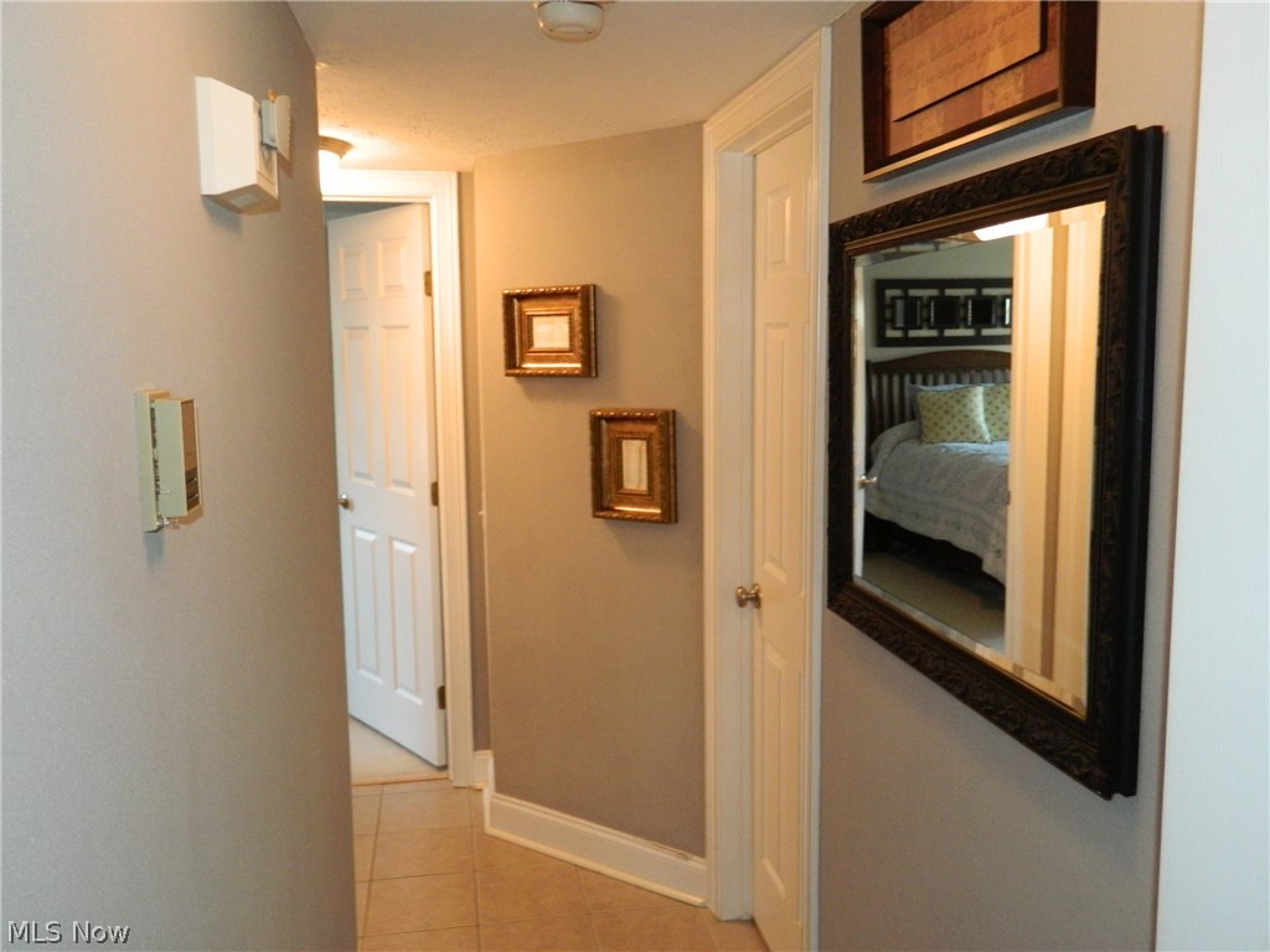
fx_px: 1027
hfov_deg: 63.4
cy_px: 476
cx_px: 635
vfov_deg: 49.7
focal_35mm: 28
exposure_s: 1/40
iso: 400
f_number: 3.2
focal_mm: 5.1
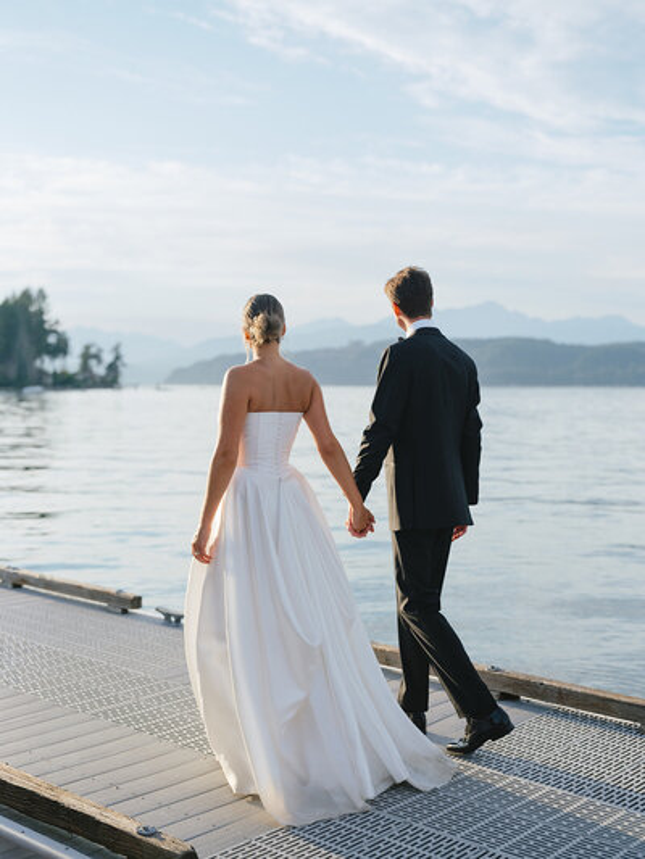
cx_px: 322
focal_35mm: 44
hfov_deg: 32.9
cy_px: 430
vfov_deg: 42.9
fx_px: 1093
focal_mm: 55
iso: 250
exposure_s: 1/2500
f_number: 2.8
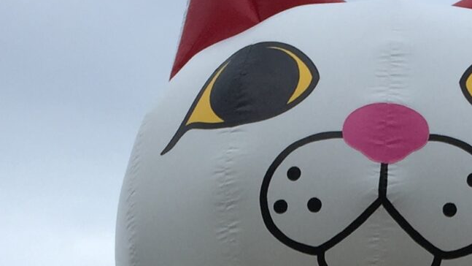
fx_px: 1565
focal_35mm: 125
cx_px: 356
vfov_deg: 9.0
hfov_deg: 17.1
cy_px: 564
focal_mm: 4.15
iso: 32
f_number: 2.2
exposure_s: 1/719
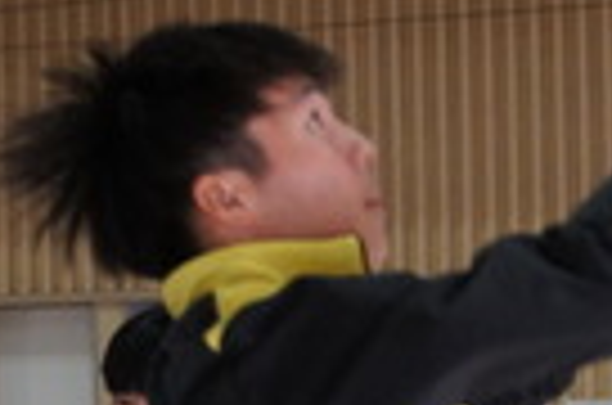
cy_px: 209
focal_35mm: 275
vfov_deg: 5.0
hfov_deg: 7.5
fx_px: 4664
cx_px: 544
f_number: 5.6
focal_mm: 52
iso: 1600
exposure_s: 1/250
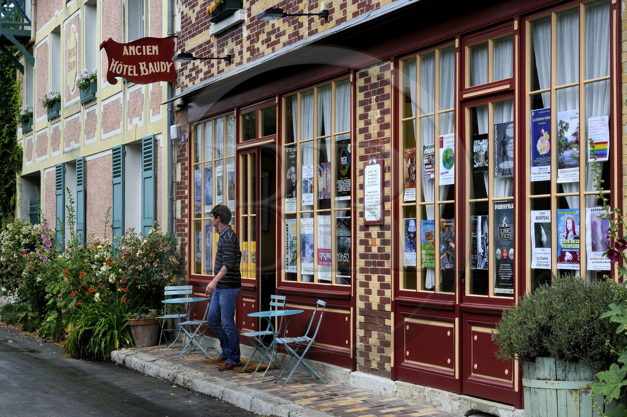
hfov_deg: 30.5
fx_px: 1149
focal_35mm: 66
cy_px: 208
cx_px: 314
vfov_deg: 20.6
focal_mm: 66
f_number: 14
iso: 200
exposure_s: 1/160
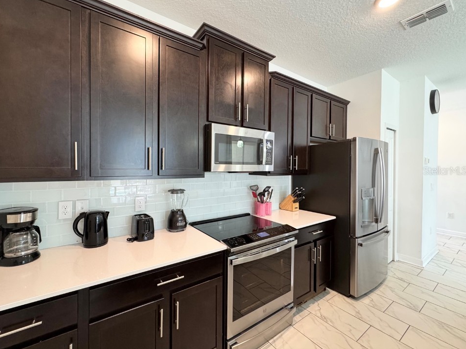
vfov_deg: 81.7
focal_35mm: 15
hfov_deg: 98.1
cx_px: 220
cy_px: 170
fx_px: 202
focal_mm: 2.22
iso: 320
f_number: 2.2
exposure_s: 1/60
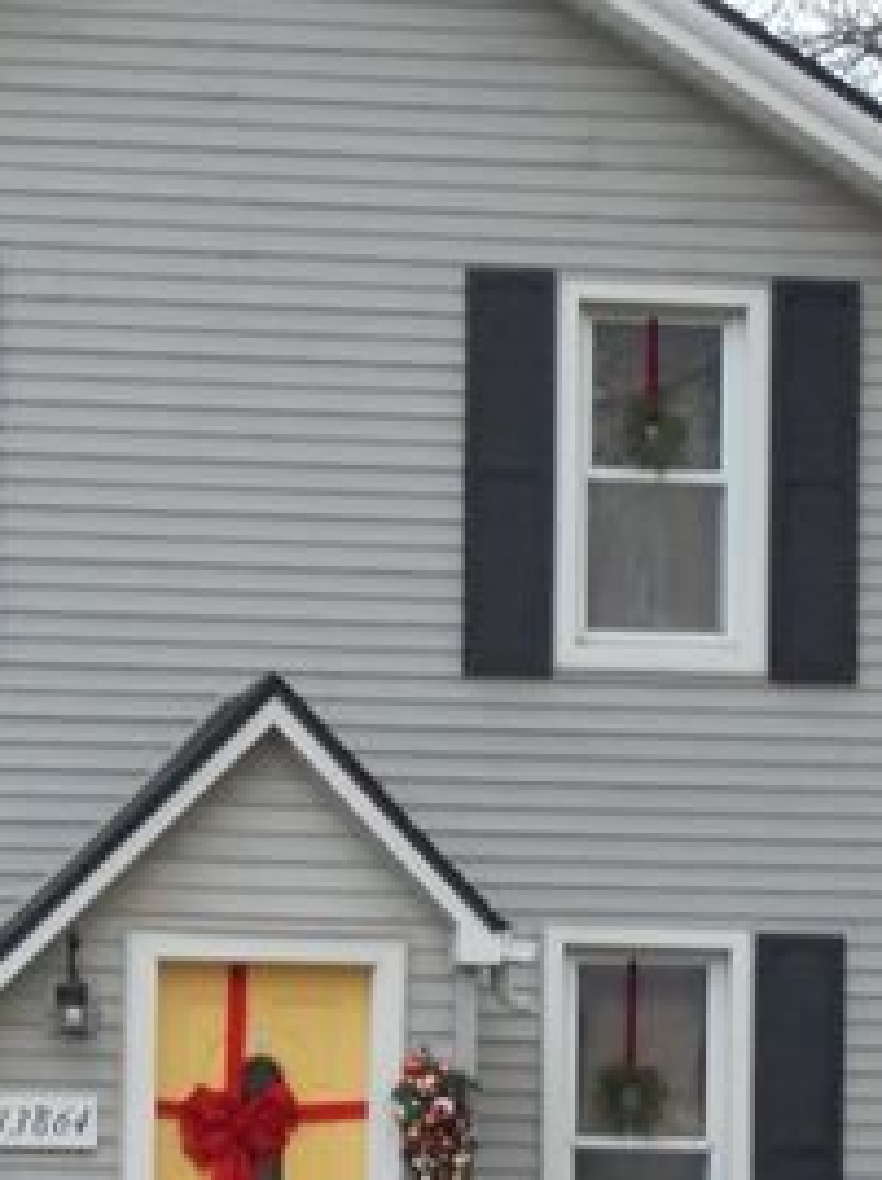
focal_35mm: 139
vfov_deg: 14.1
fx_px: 4733
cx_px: 351
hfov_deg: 10.6
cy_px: 1037
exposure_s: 1/60
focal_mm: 10.1
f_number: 5.2
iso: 400
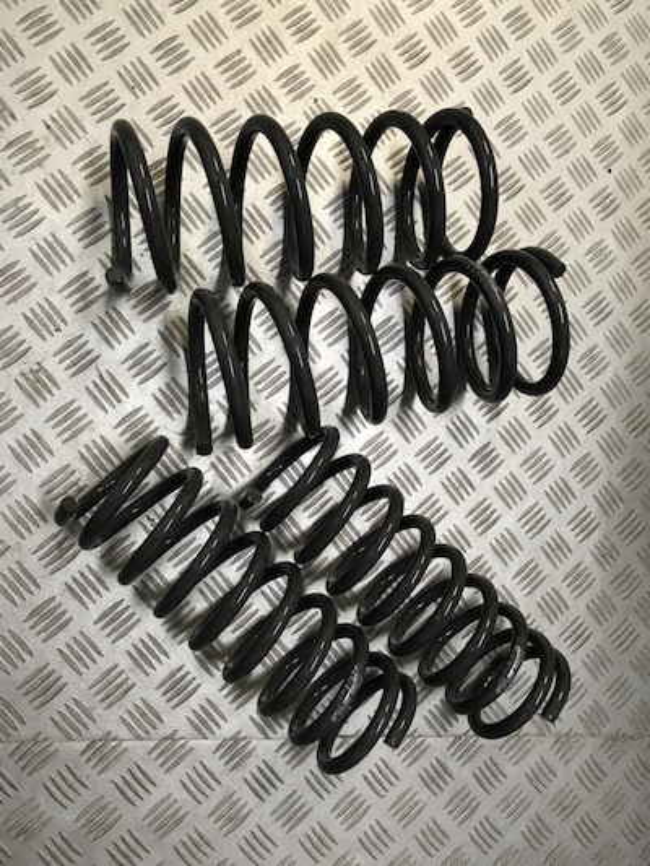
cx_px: 325
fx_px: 701
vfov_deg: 63.4
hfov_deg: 49.8
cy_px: 433
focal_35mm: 28
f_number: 1.8
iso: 32
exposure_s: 1/24
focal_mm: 3.99
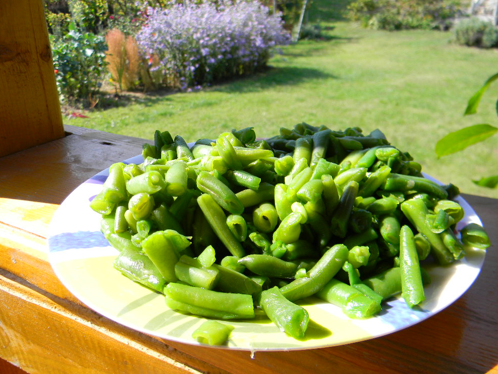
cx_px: 251
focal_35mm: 29
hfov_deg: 61.7
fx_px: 417
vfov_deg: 48.2
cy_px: 190
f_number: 3.5
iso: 80
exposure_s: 1/283
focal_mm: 5
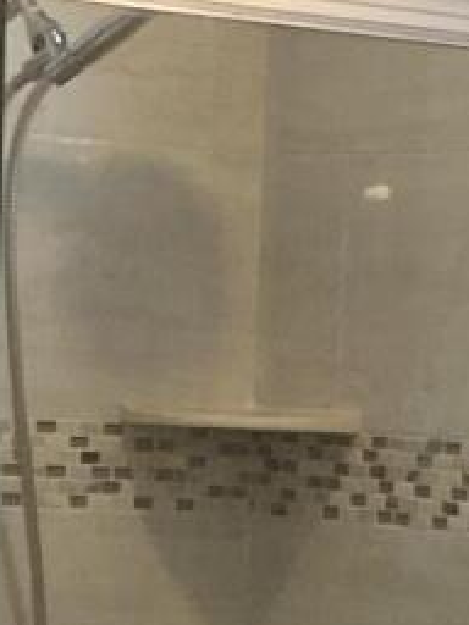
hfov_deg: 6.8
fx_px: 3956
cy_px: 1189
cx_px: 286
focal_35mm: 219
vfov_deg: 8.6
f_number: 1.8
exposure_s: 1/60
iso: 160
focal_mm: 3.99
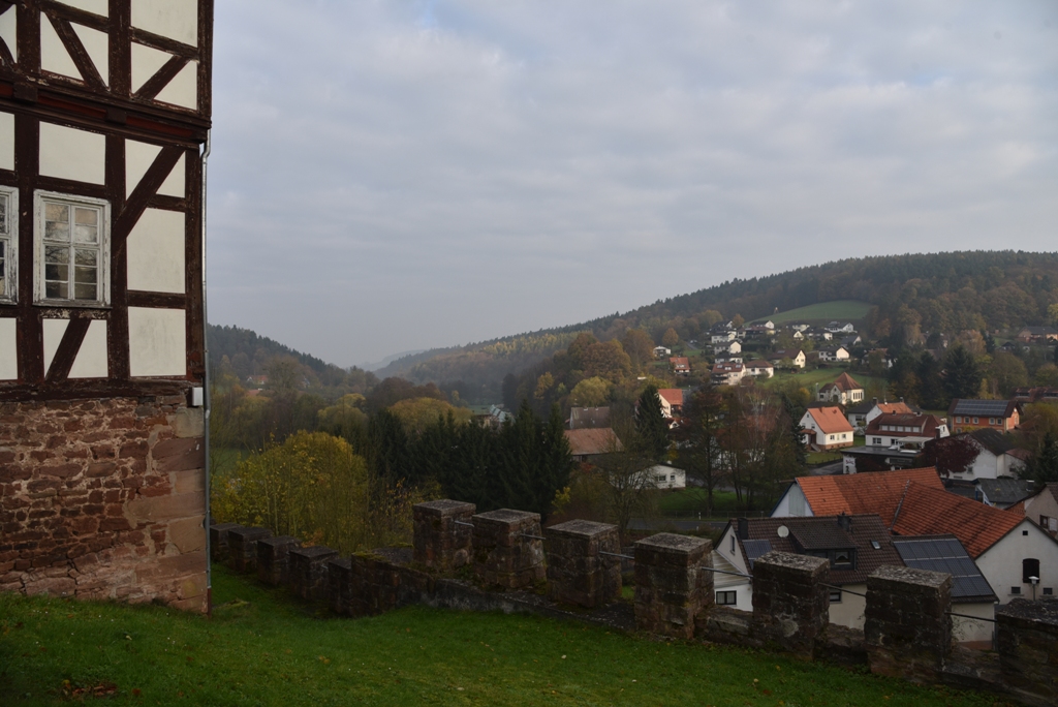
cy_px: 354
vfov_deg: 53.2
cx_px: 529
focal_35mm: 24
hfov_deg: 73.7
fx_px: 706
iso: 100
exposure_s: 1/100
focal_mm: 24
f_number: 8
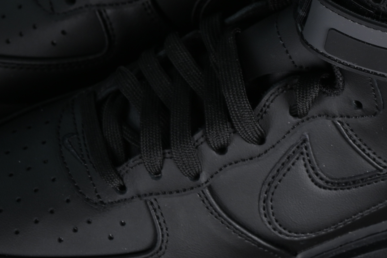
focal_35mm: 195
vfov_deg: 7.0
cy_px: 39
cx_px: 257
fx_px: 2096
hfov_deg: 10.5
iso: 160
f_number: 6.3
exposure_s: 1/40
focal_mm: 50
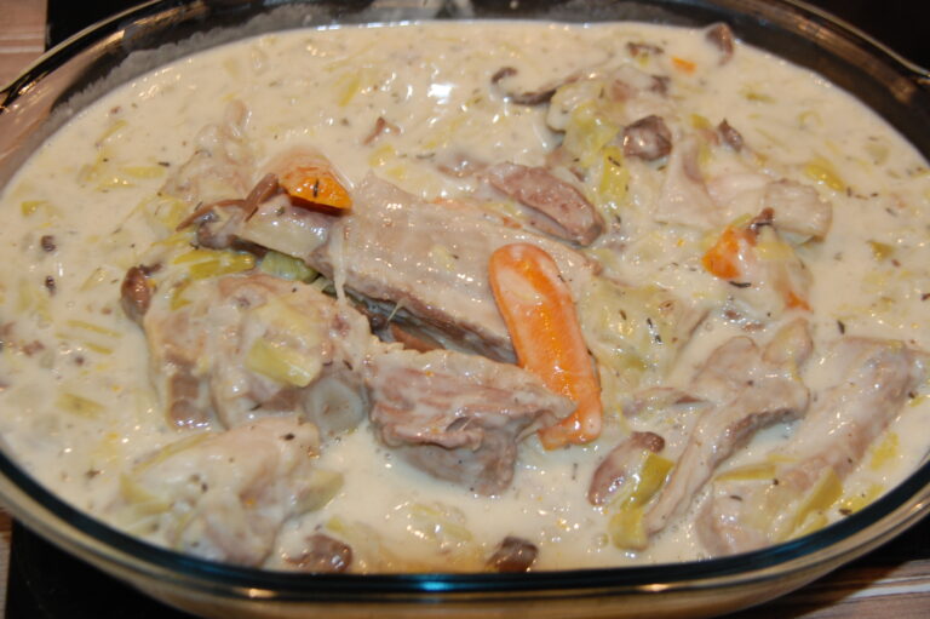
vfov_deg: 20.6
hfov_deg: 30.5
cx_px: 465
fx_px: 1704
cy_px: 310
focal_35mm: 66
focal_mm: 44
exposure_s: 1/60
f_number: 4.8
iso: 400
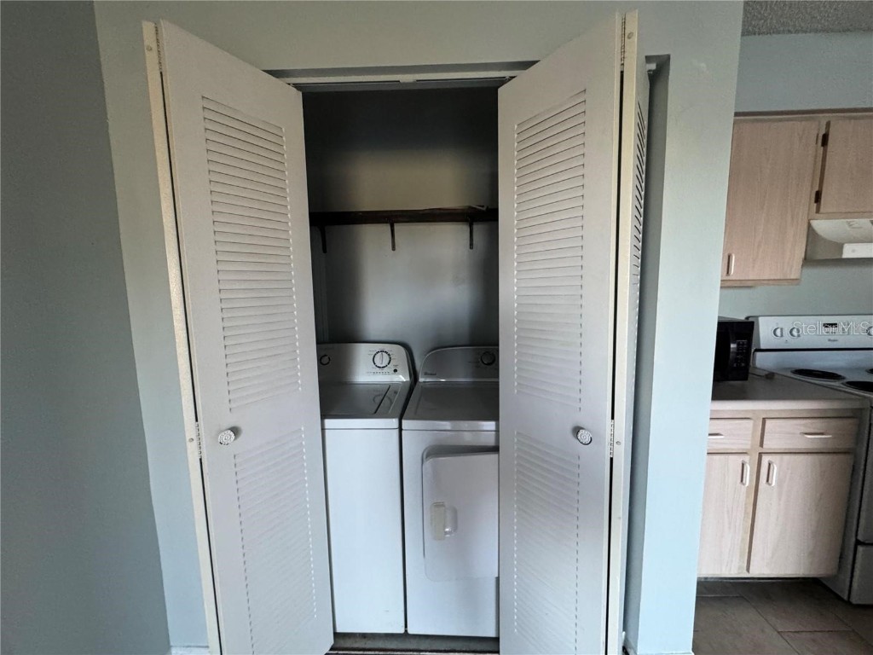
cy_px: 328
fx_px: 353
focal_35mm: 14
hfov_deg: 102.1
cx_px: 436
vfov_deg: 85.7
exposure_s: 1/60
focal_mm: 2.22
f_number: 2.2
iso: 500
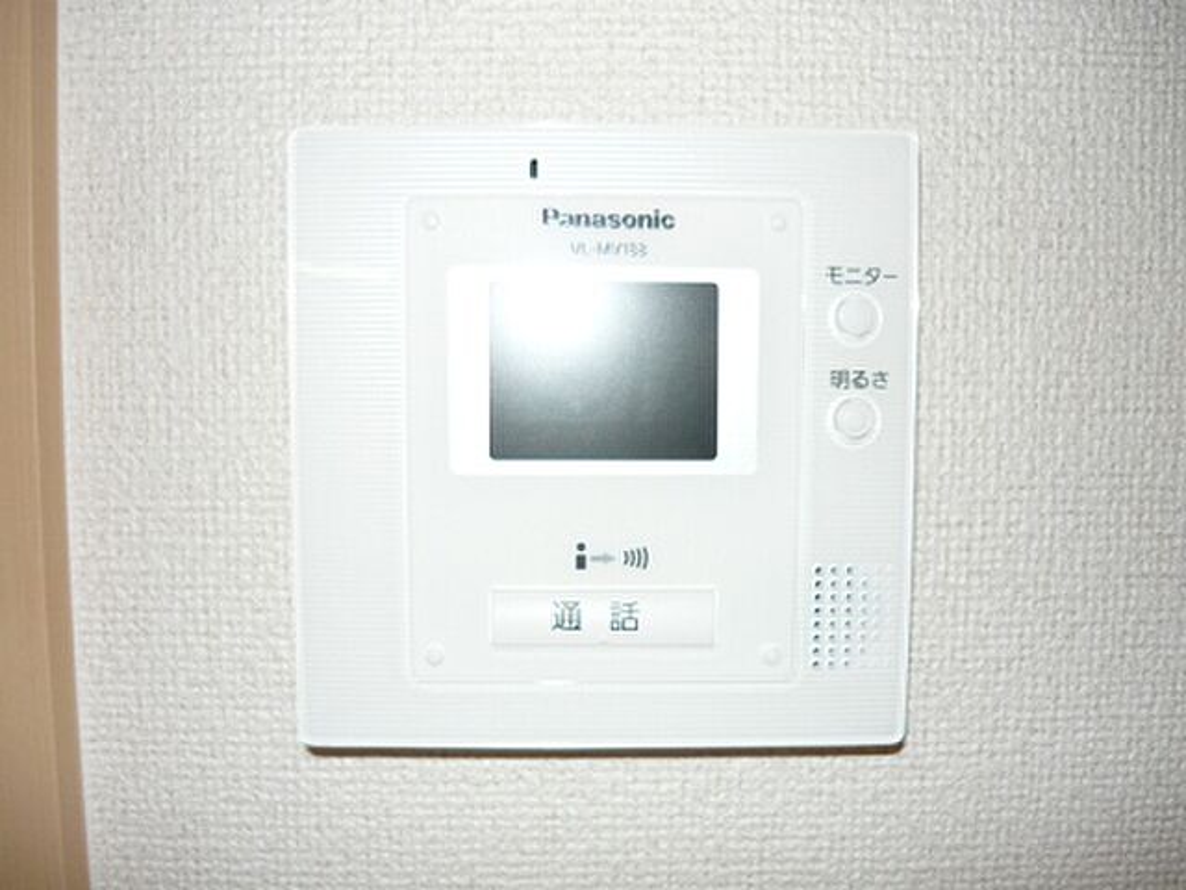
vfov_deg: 42.9
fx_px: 1131
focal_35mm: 33
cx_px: 593
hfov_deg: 55.4
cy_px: 445
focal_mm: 5.5
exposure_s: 1/30
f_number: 2.8
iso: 100
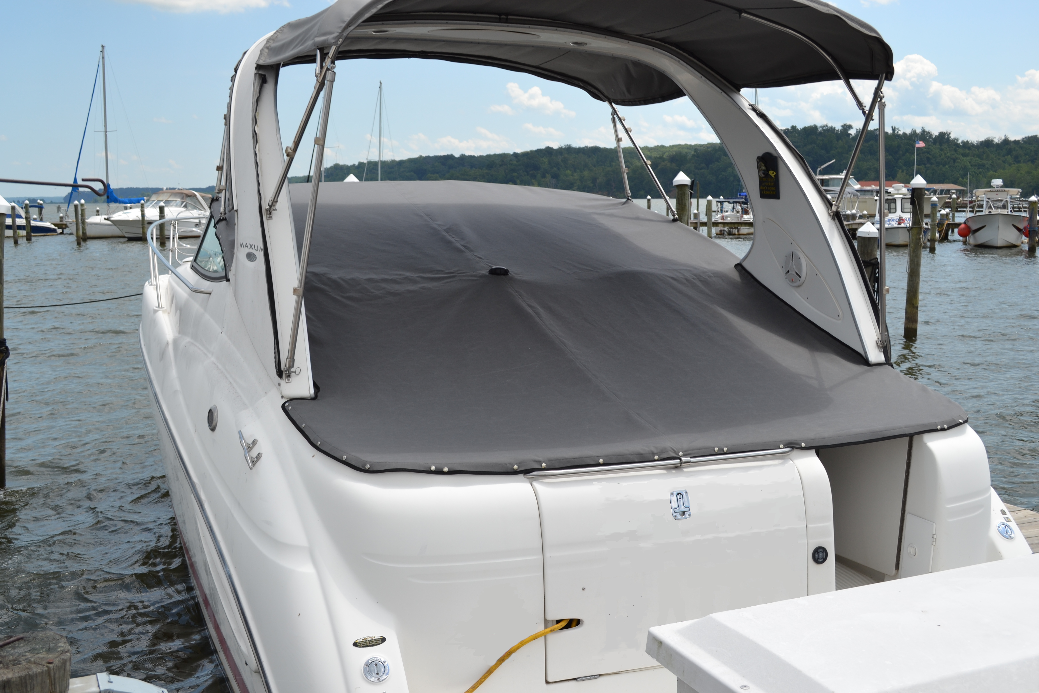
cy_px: 346
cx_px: 520
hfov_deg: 49.6
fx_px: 1125
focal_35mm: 39
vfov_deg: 34.2
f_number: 8
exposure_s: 1/250
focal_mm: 26
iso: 100
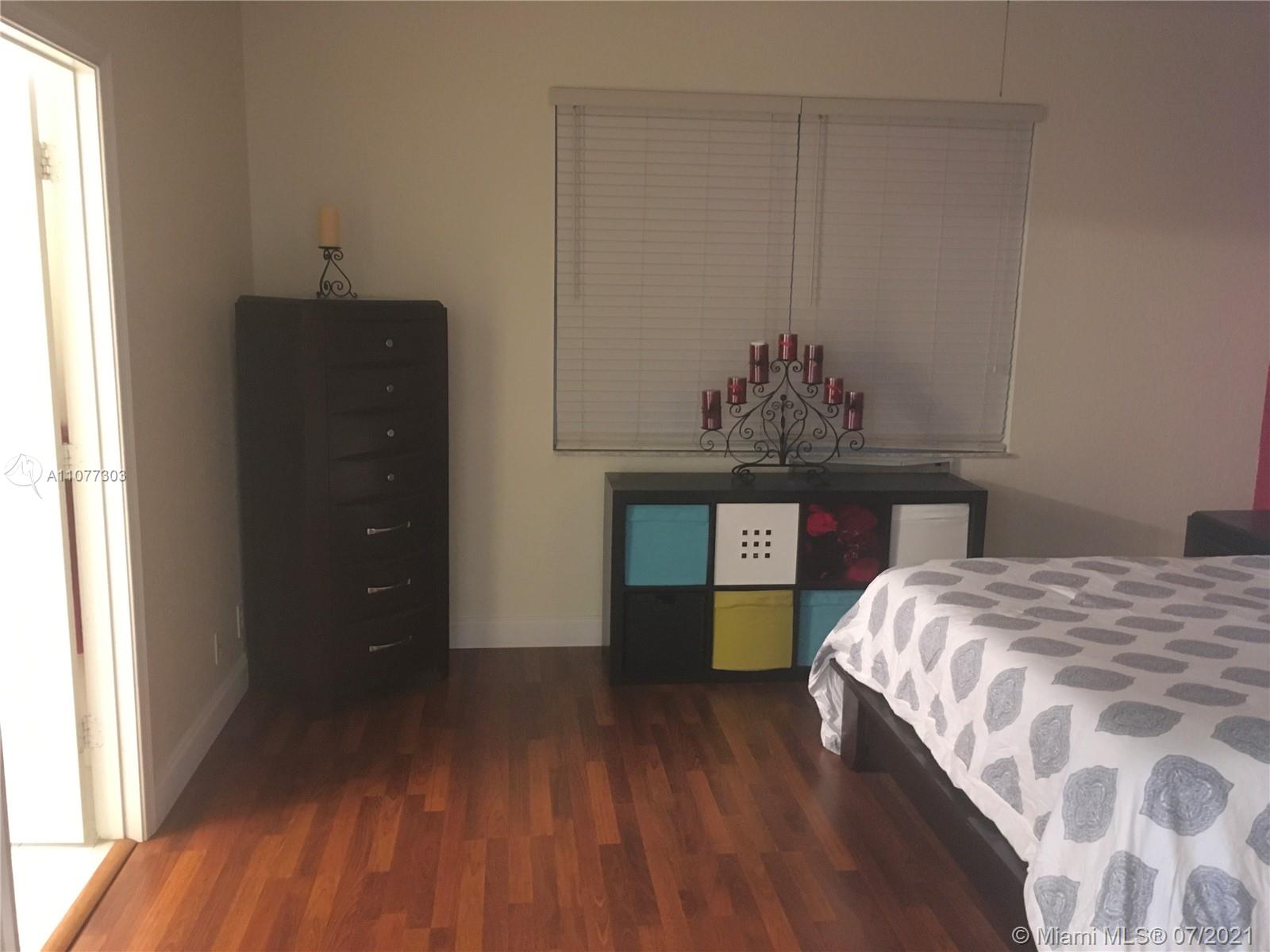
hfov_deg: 61.7
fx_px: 1064
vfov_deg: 48.2
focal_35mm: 29
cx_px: 635
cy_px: 476
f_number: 2.2
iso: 400
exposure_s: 1/15
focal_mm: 4.15
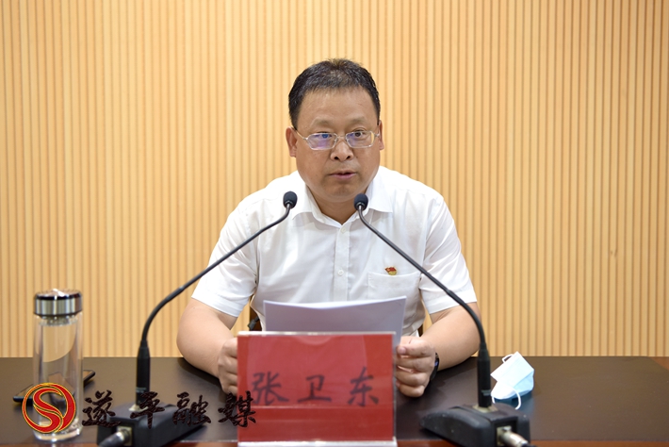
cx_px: 334
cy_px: 224
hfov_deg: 50.7
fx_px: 706
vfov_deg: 35.1
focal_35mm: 38
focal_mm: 38
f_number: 2.8
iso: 500
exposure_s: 1/25
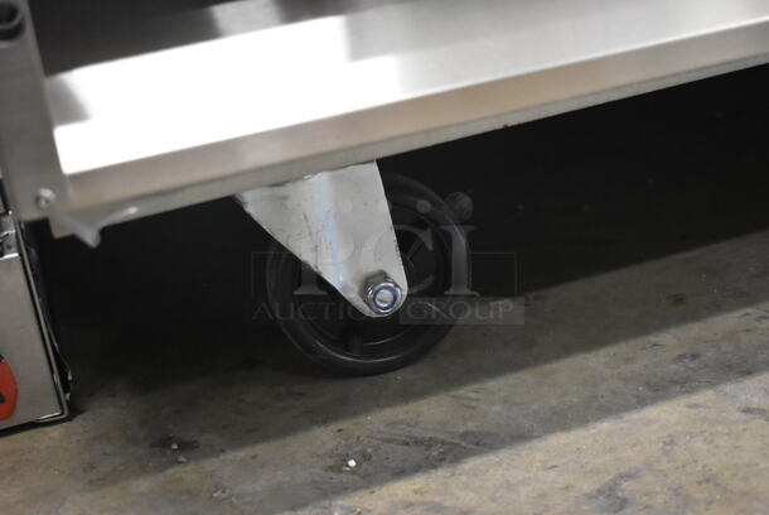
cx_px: 384
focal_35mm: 60
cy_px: 258
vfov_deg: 22.7
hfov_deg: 33.4
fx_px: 1283
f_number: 5
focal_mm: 40
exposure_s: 1/60
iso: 4000
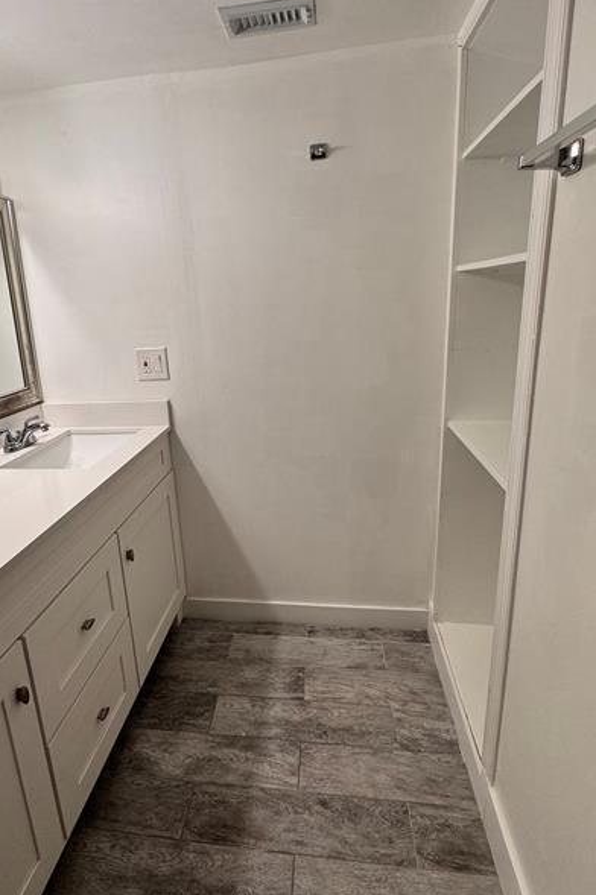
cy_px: 413
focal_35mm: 19
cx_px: 255
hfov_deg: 64.2
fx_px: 472
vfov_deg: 86.8
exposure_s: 1/120
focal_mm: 2.22
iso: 80
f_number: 2.2
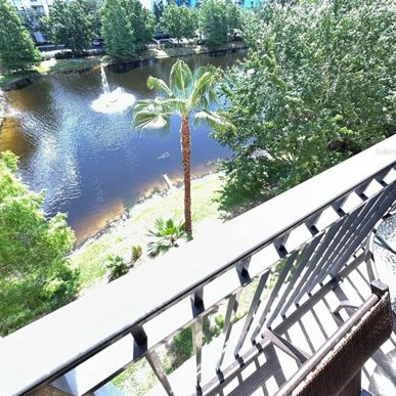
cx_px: 203
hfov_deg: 84.0
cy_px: 151
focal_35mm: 17
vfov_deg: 82.6
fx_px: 220
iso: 80
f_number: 2.2
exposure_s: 1/99
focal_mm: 2.22
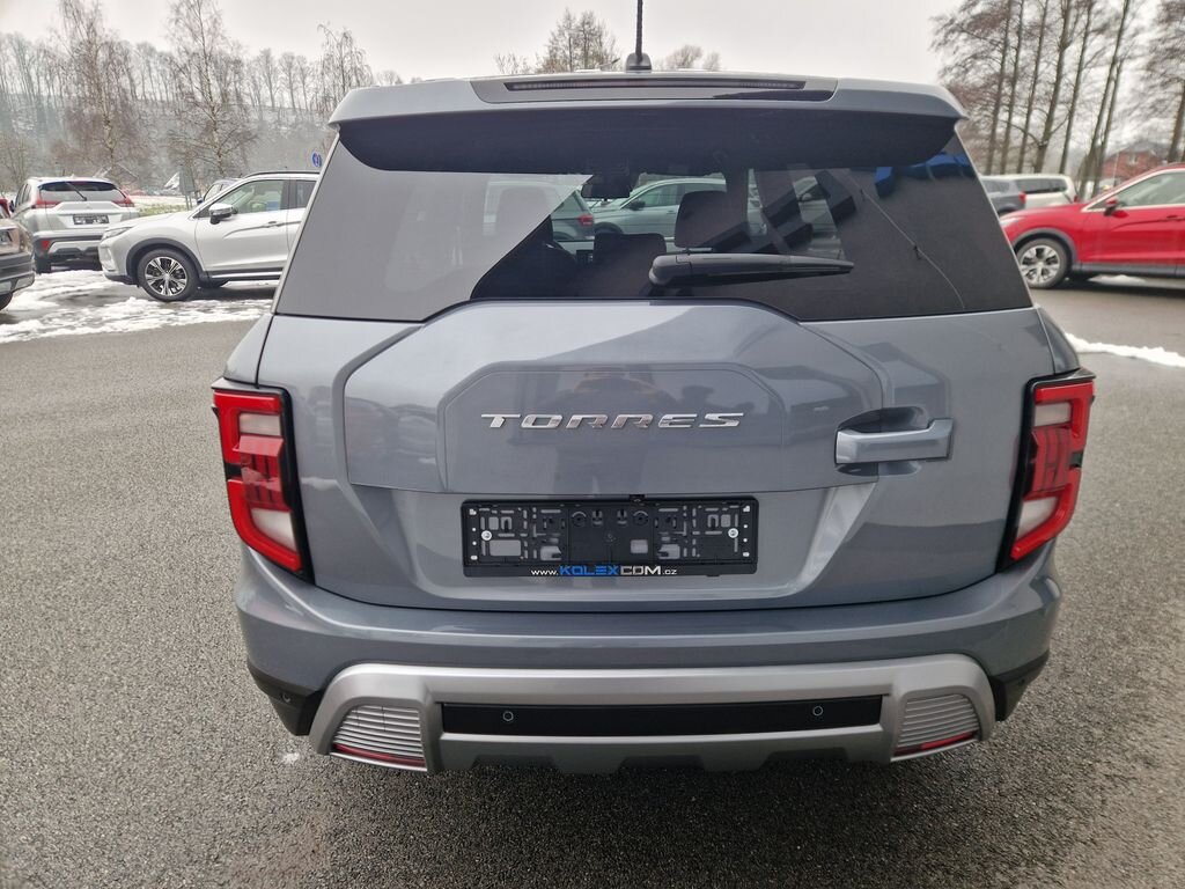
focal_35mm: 23
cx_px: 592
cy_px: 444
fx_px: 787
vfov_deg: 58.9
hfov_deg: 73.9
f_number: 1.8
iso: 80
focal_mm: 5.4
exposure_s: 1/180
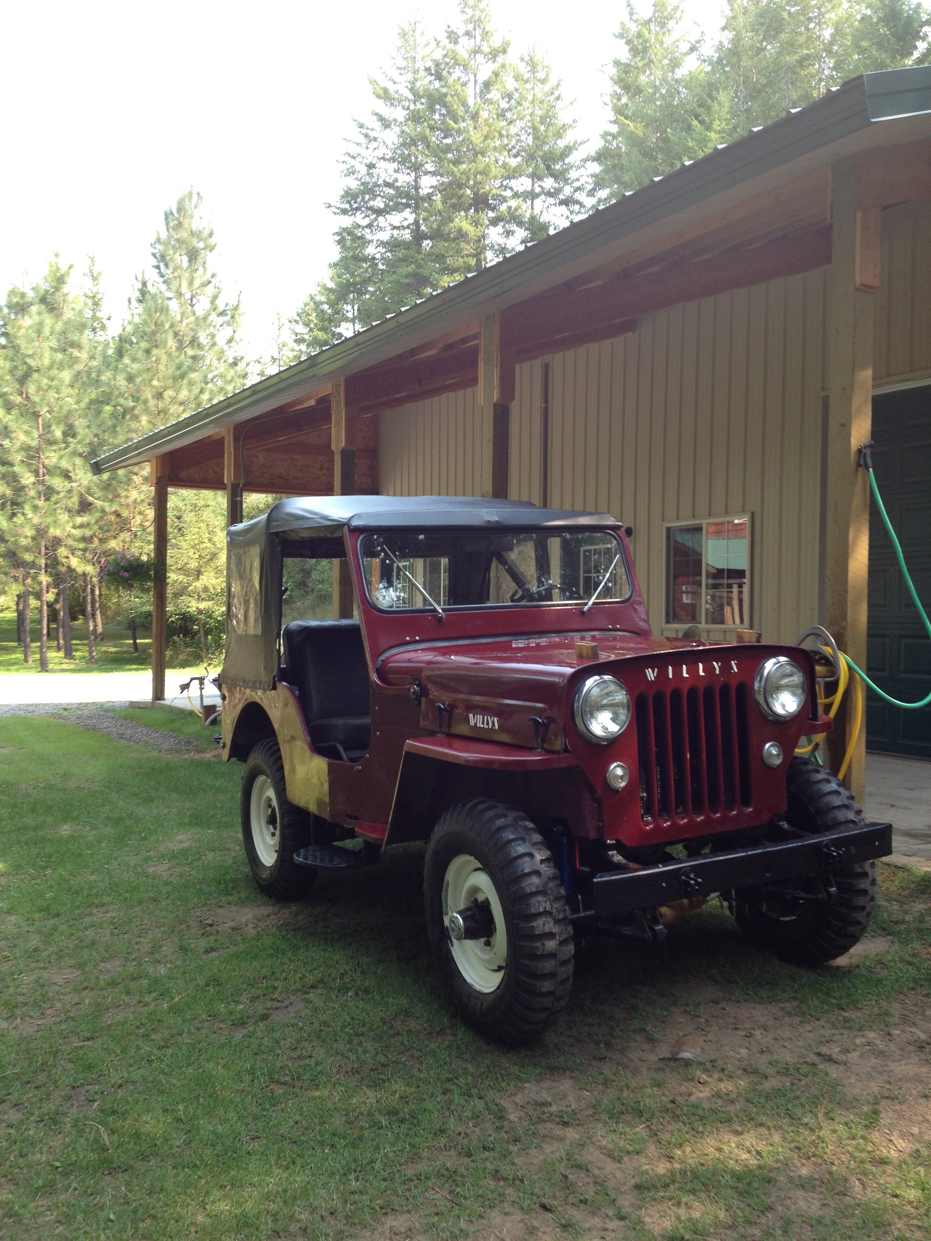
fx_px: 1255
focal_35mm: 35
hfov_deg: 40.7
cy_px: 620
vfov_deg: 52.6
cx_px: 466
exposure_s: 1/159
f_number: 2.4
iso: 64
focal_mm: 4.28
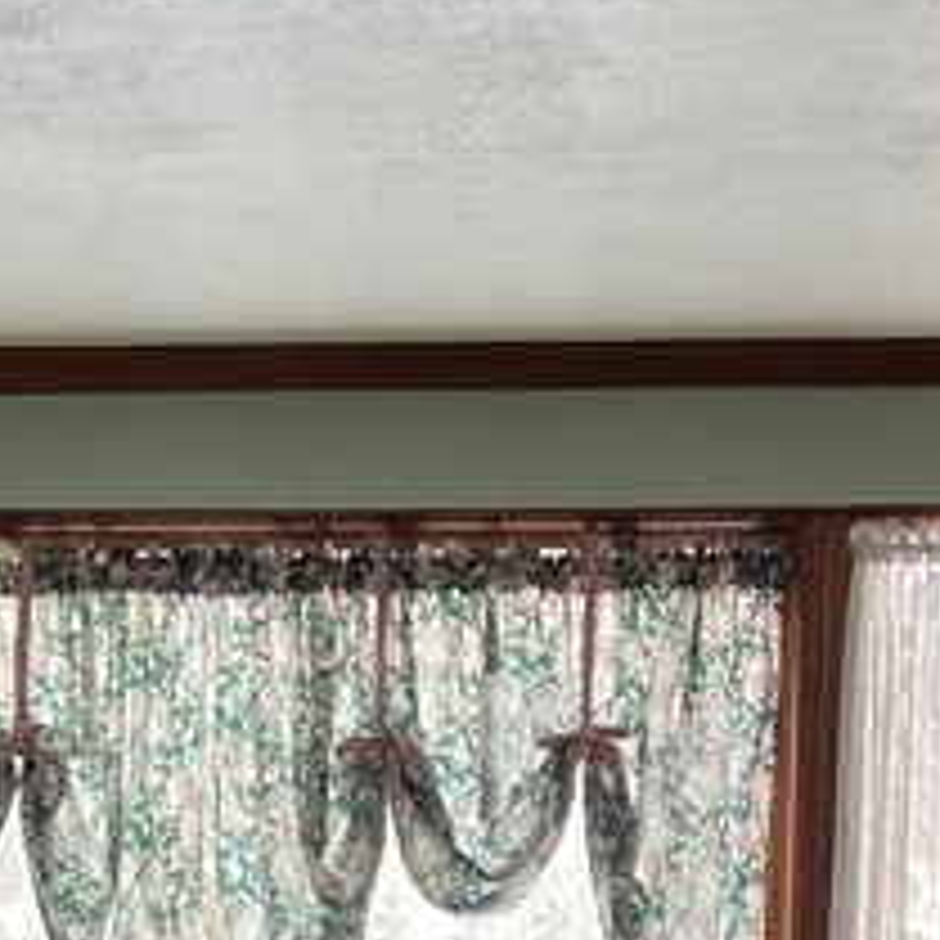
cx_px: 202
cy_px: 1844
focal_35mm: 121
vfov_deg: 12.7
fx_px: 3717
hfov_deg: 14.3
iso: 80
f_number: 1.8
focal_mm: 3.99
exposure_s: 1/121
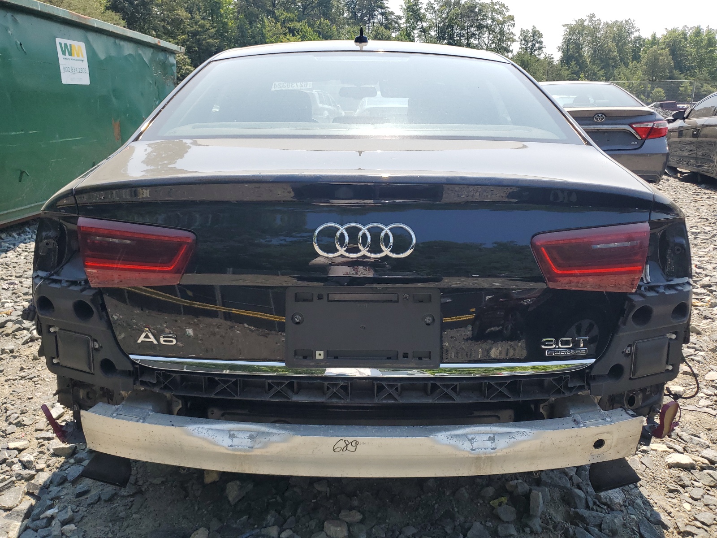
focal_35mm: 26
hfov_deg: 67.3
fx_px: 539
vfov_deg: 53.1
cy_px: 269
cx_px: 358
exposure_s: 1/1667
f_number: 1.5
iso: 50
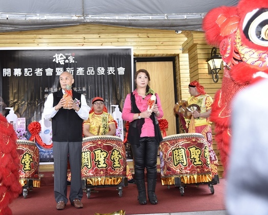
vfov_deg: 38.2
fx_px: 309
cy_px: 109
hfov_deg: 46.6
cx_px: 106
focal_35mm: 39
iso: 400
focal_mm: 34
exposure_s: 1/100
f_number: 4.5
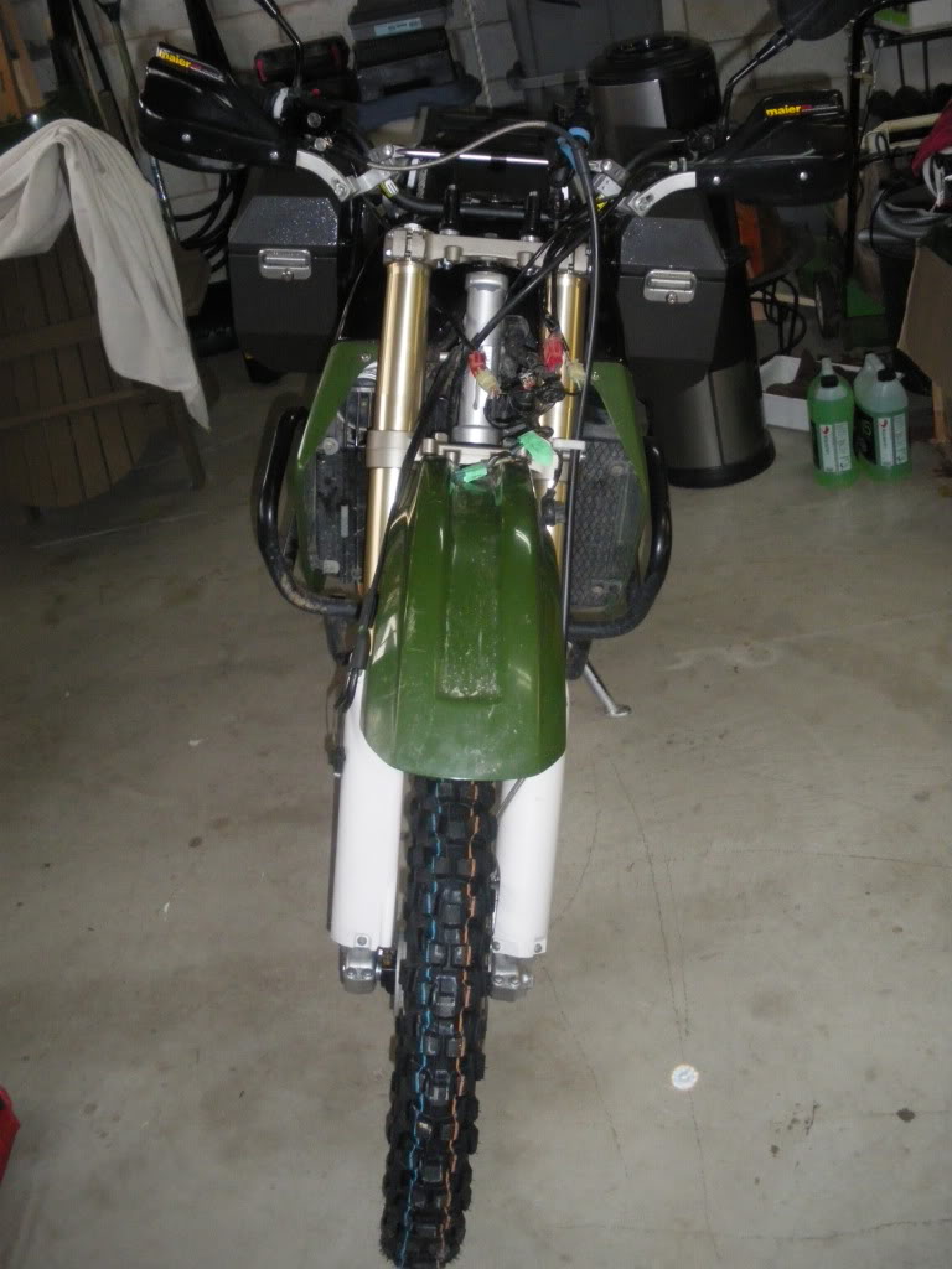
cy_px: 634
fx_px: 1320
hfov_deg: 39.7
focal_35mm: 36
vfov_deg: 51.4
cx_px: 476
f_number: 3.5
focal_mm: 6.3
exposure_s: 1/50
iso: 400
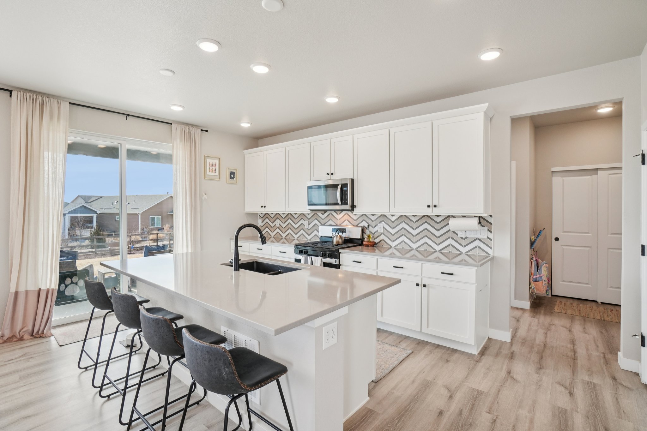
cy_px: 216
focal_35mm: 16
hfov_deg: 95.0
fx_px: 296
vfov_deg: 72.0
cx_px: 324
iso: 400
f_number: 8
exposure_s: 1/50
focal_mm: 11
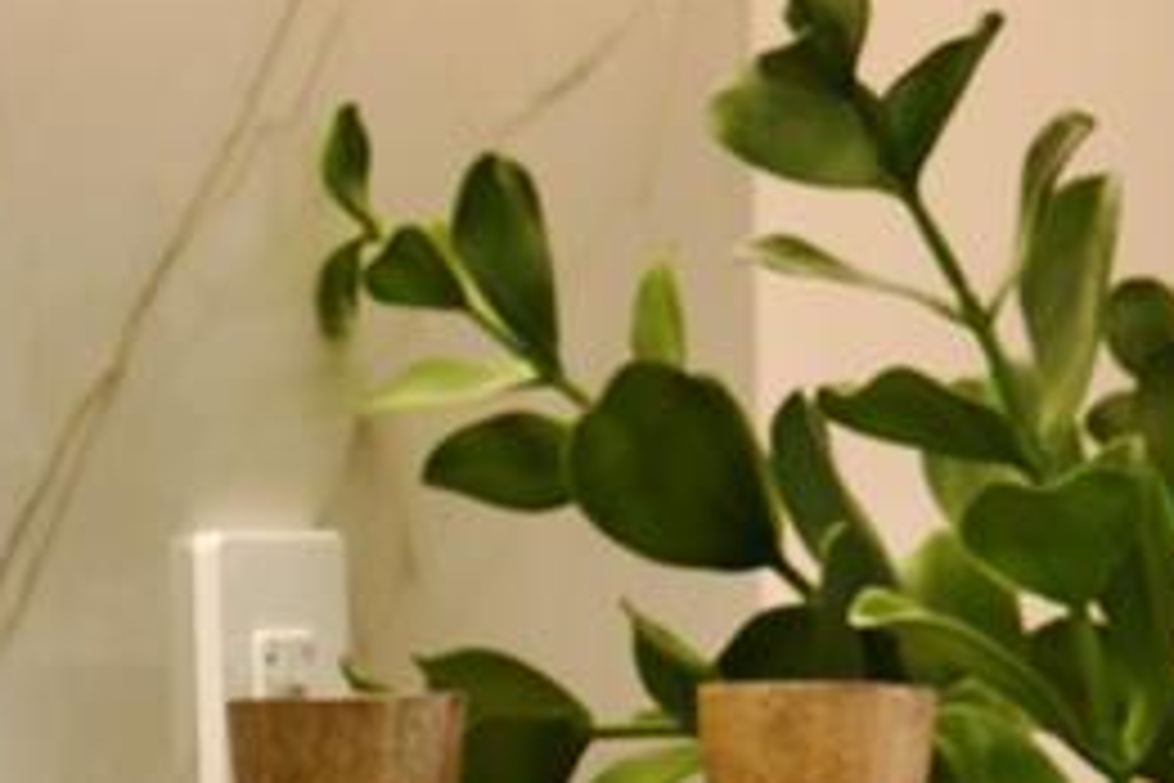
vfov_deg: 3.2
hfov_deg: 4.8
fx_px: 13989
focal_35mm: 429
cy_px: 1156
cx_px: -634
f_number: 10
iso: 31
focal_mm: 70
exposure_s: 1/3
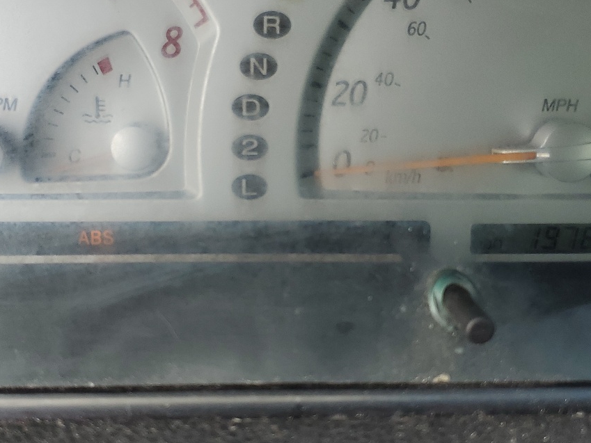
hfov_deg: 38.7
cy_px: 177
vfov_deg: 29.6
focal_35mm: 49
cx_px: 227
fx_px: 837
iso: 50
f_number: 1.5
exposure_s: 1/303
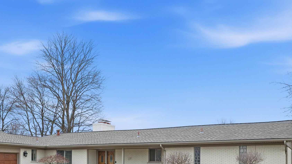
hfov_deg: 47.1
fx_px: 325
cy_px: 163
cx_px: 83
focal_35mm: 42
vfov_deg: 26.8
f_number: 7.1
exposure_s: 1/60
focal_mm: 22
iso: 125
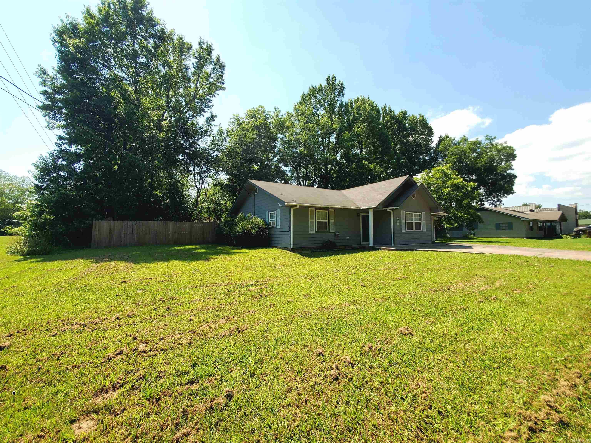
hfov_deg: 106.2
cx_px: 296
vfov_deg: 89.9
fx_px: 222
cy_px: 222
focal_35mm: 13
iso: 50
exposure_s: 1/909
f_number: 2.2
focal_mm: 1.8
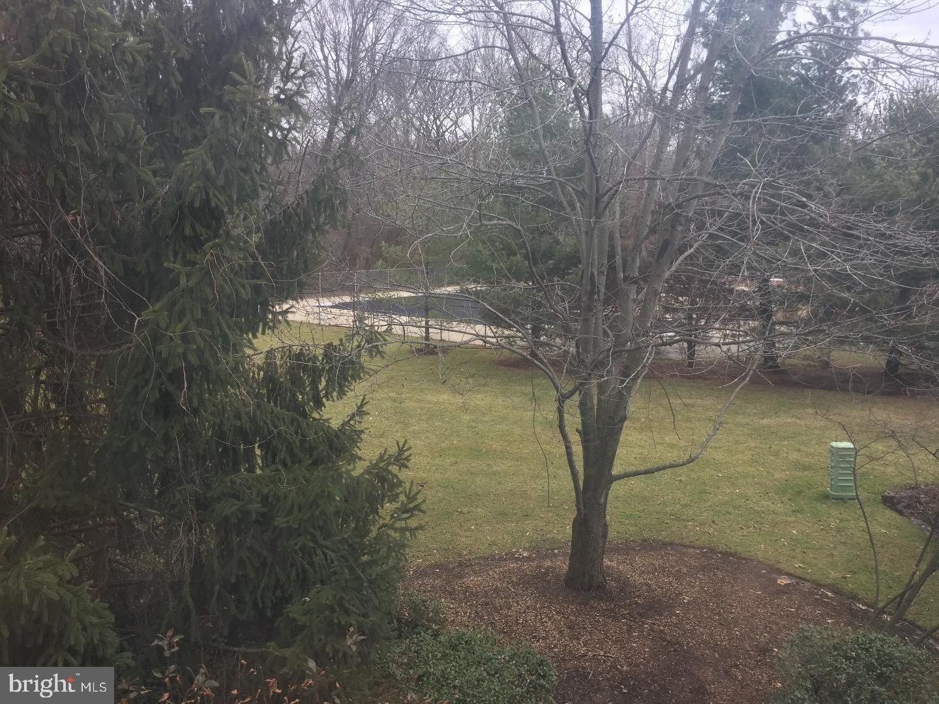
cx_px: 470
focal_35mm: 29
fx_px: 787
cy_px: 352
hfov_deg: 61.7
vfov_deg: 48.2
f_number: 2.2
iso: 32
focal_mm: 4.15
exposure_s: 1/127
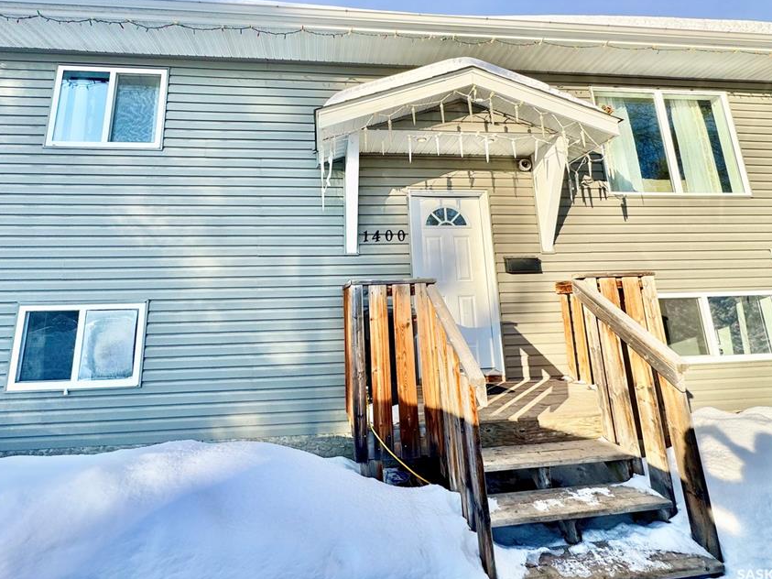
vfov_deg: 73.9
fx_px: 379
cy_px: 230
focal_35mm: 17
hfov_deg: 90.9
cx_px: 359
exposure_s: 1/1063
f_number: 2.2
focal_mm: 2.22
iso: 40
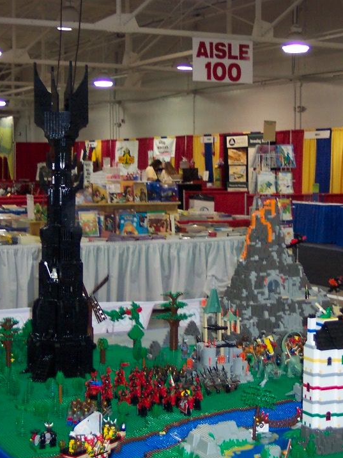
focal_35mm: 74
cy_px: 230
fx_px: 978
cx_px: 205
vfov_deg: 26.3
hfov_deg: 19.9
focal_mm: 10.7
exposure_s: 1/45
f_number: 3.4
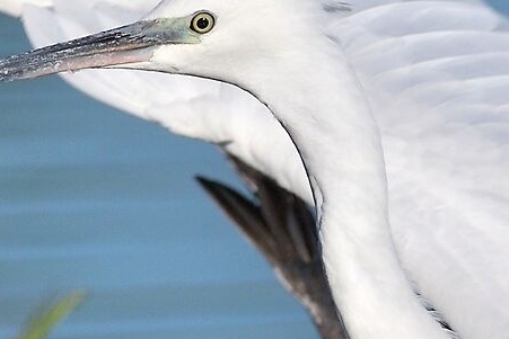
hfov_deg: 0.5
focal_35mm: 3991
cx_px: 599
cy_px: 450
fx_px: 56443
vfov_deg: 0.3
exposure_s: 1/2500
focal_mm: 500
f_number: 4.8
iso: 160
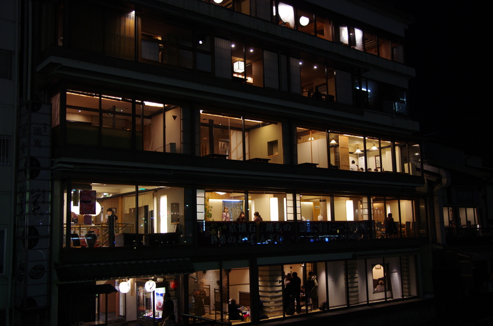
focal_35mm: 36
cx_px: 246
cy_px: 163
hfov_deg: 53.2
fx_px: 492
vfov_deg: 36.7
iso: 1000
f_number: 4
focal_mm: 24
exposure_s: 1/30
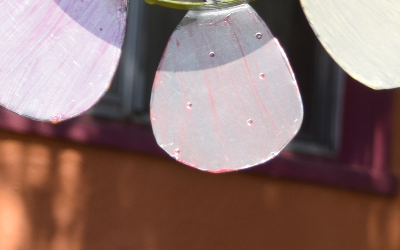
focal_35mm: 311
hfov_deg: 6.7
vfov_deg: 4.2
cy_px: 85
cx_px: 539
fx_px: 3390
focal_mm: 35
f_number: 5.6
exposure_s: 1/125
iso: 125
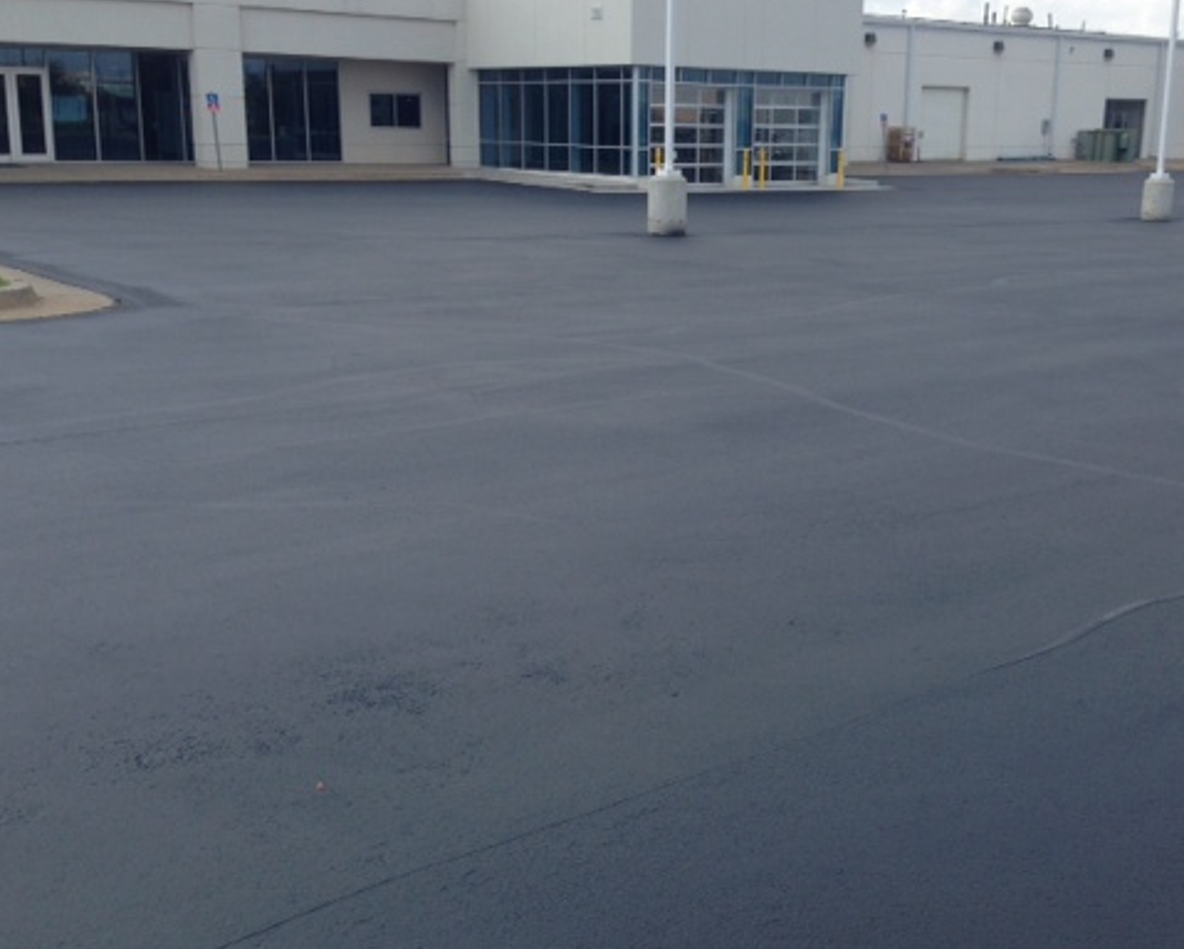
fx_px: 1508
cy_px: 477
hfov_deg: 42.6
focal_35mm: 43
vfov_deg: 34.9
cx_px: 729
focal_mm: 4.12
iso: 50
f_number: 2.4
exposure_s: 1/874
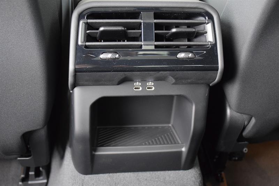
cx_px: 140
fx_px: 407
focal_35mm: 52
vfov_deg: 25.7
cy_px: 93
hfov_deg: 37.9
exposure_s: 1/60
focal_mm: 35
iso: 3600
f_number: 4.2
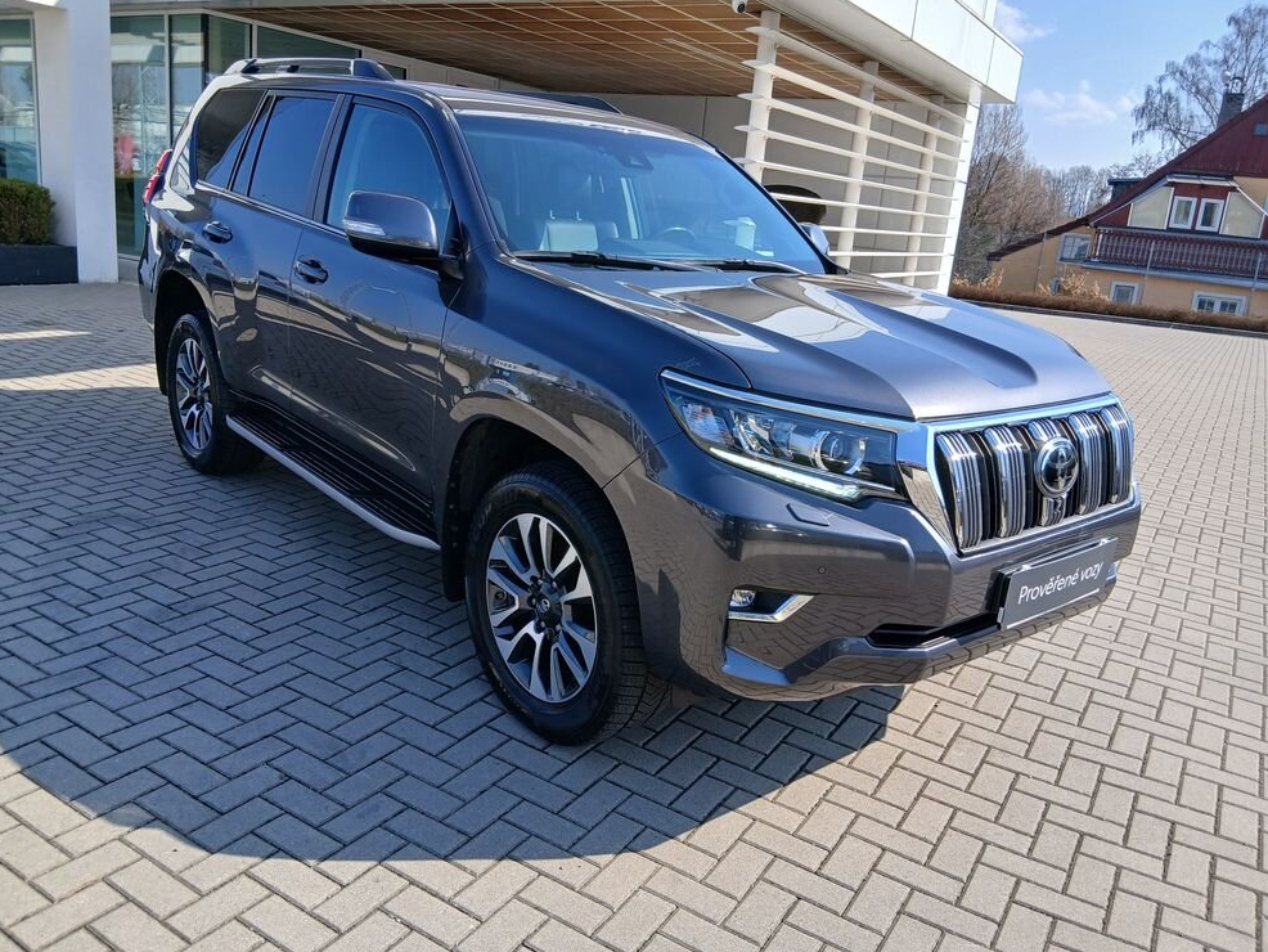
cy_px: 461
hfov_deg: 65.3
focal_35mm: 27
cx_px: 633
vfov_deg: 51.4
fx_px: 989
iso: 20
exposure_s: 1/267
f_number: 1.8
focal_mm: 3.98
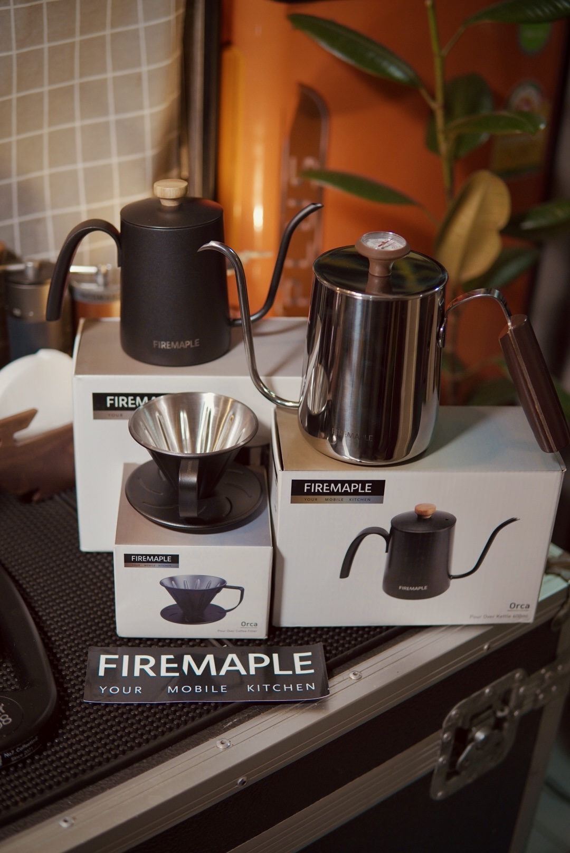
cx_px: 285
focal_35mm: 45
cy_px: 426
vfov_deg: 43.6
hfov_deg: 29.9
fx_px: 1067
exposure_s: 1/125
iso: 320
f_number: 1.8
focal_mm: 30
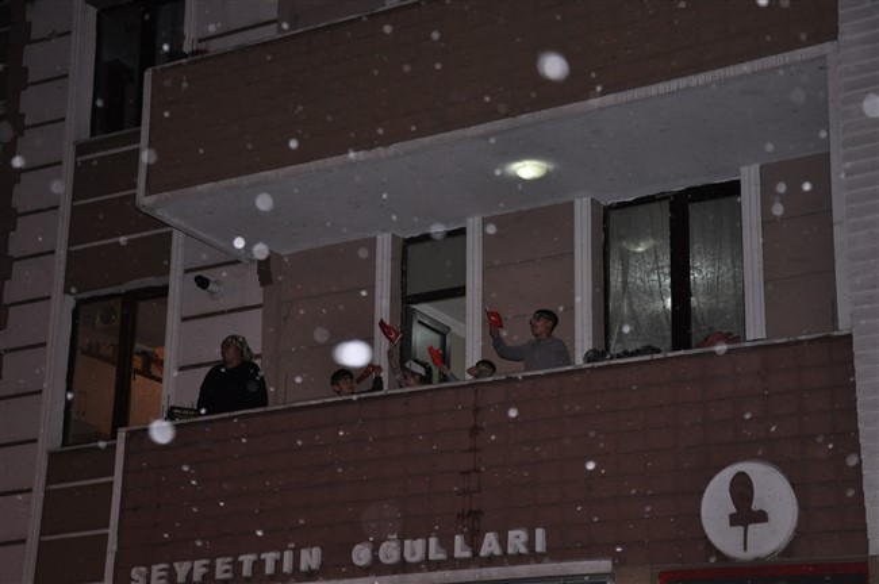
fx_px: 1756
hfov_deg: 28.1
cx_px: 440
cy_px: 292
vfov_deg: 18.9
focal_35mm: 72
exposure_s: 1/60
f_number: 4.8
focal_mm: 48
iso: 1000
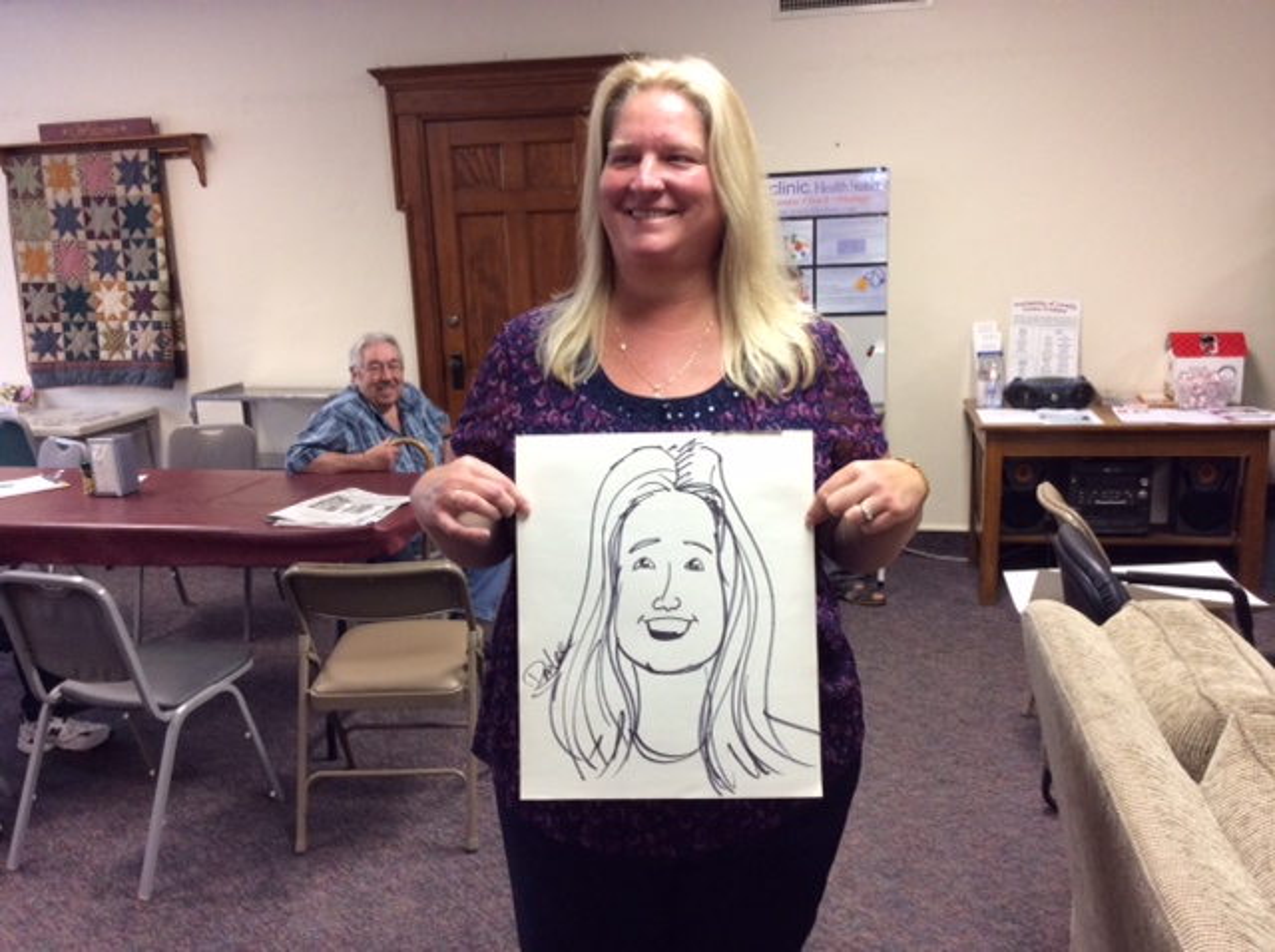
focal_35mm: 33
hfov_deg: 55.4
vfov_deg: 42.8
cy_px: 476
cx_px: 638
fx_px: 1214
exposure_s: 1/24
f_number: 2.4
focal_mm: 3.3
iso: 100
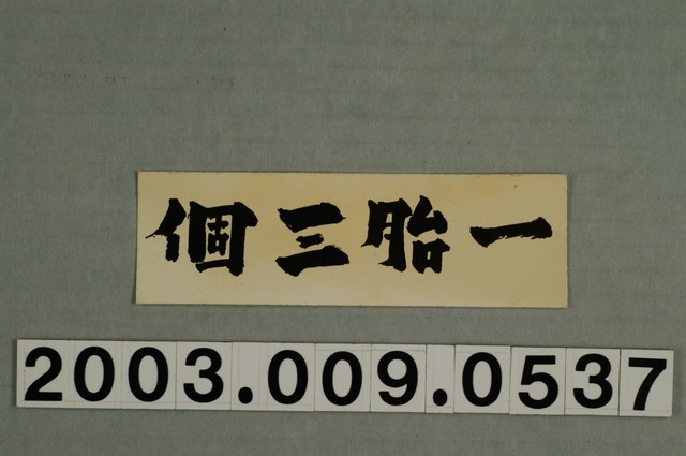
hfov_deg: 27.0
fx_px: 1427
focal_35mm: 75
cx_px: 343
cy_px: 228
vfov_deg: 18.1
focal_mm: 50
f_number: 8
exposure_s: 1/60
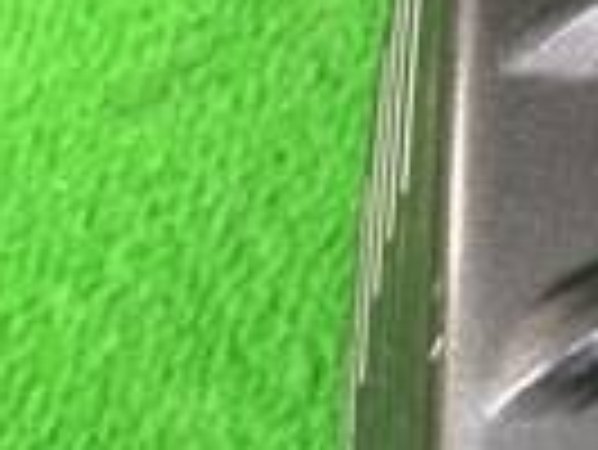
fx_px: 2576
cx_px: 751
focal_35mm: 149
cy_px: 608
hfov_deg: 12.9
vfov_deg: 9.8
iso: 200
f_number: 2.4
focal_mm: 3.3
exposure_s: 1/17
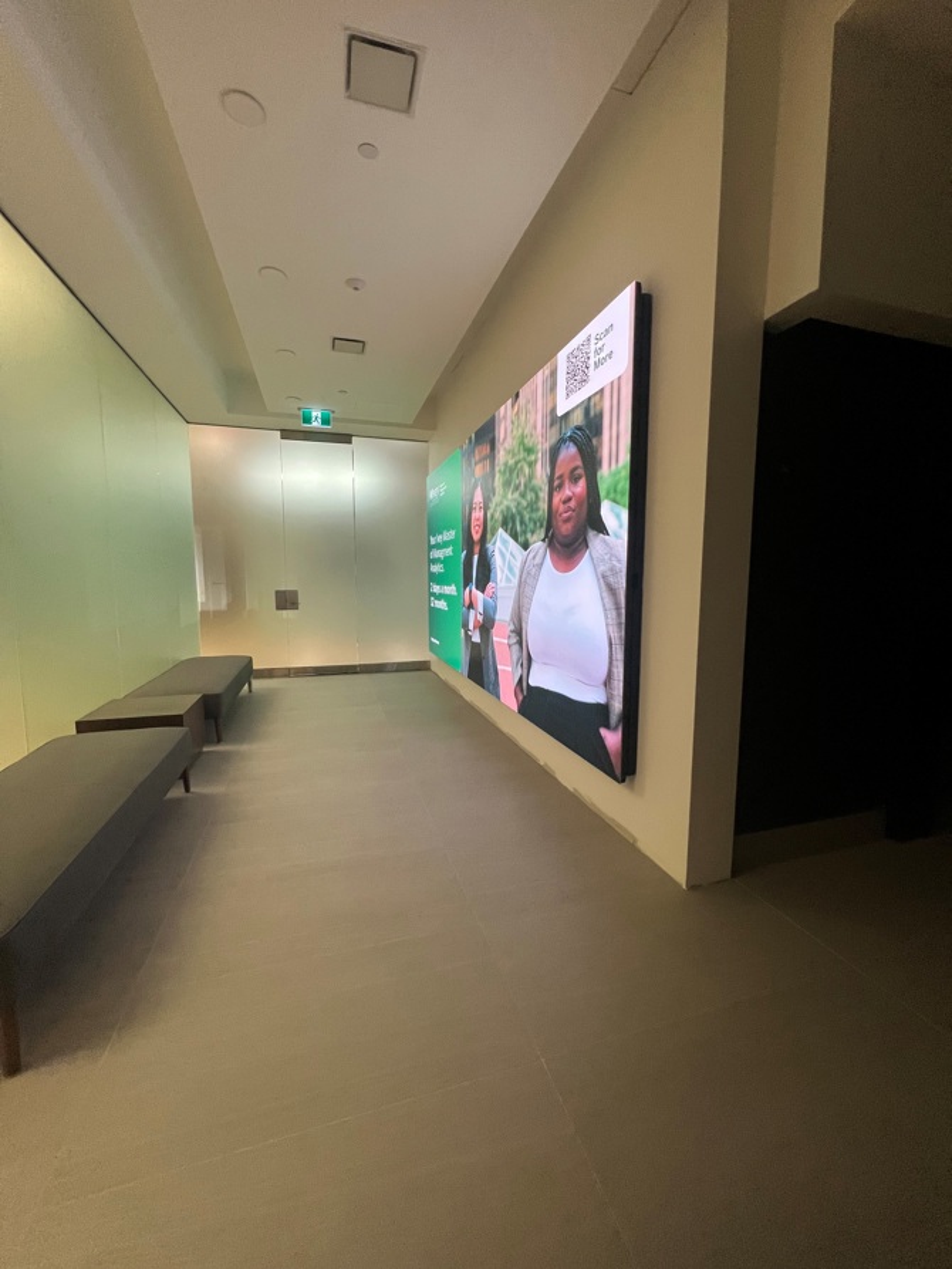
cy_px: 634
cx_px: 476
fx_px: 477
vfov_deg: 106.2
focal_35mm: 13
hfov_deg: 89.9
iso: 250
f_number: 1.8
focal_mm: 1.57
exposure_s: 1/60
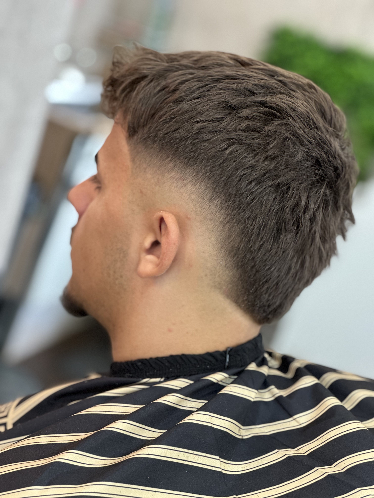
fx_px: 1109
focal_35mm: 77
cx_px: 187
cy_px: 249
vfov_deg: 25.3
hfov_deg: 19.1
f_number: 2.8
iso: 200
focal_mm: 9
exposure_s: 1/40
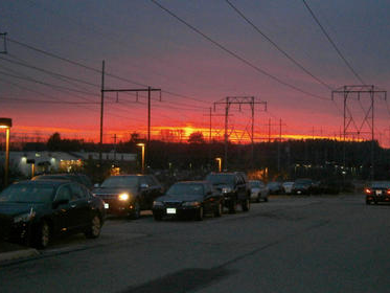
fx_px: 710
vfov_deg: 23.3
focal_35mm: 63
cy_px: 129
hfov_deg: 30.6
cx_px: 247
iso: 400
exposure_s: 1/40
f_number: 3.4
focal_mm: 8.3
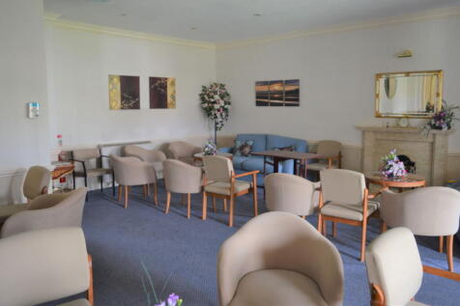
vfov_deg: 43.6
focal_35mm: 30
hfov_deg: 61.9
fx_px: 383
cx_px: 230
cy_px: 153
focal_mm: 20
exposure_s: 1/5
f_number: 3.5
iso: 100
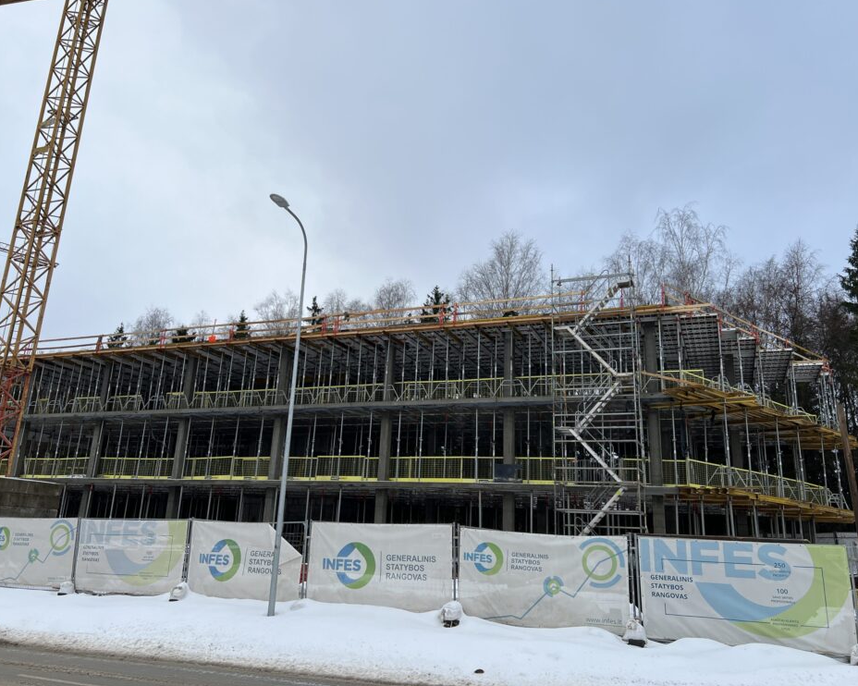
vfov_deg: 51.5
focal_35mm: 28
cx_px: 419
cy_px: 332
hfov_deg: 62.2
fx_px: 711
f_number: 1.5
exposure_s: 1/820
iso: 50
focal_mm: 5.7
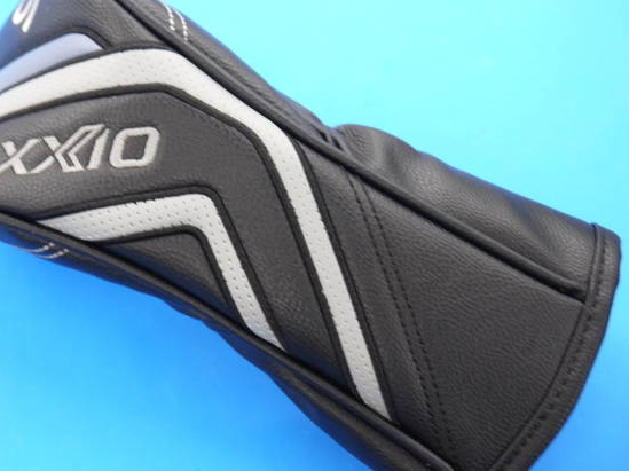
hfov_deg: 21.5
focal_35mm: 91
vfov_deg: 16.2
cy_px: 228
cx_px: 265
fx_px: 1652
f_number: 5.5
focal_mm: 39
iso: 800
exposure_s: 1/40
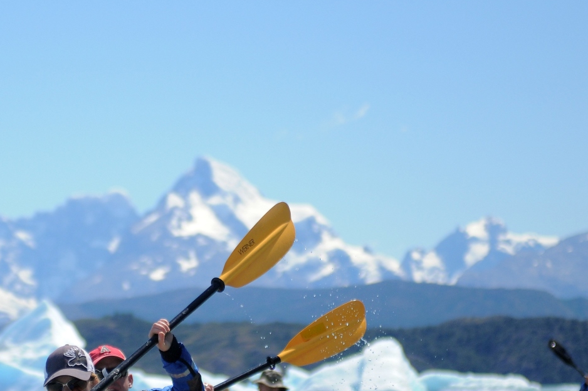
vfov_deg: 6.3
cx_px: 99
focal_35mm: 216
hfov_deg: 9.5
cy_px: 263
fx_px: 3524
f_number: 2.8
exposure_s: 1/4000
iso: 200
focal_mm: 70
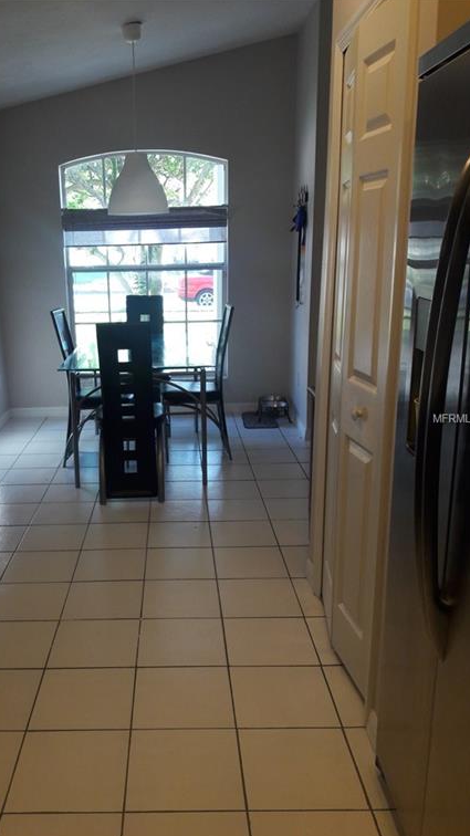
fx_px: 687
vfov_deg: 62.6
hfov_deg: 37.4
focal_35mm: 31
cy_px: 419
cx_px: 165
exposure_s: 1/30
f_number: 1.9
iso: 50
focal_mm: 3.7
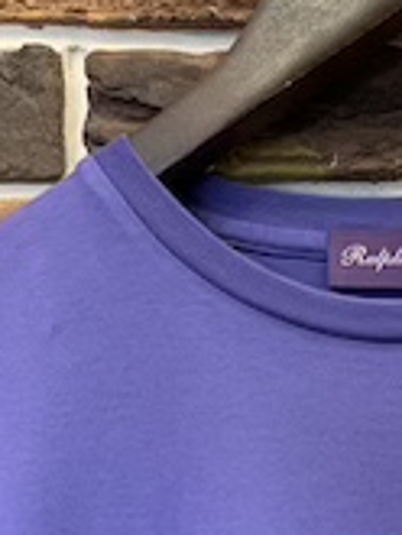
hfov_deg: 17.1
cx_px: 434
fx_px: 1299
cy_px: 668
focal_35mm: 84
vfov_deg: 21.4
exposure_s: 1/30
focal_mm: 4.25
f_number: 1.8
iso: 500
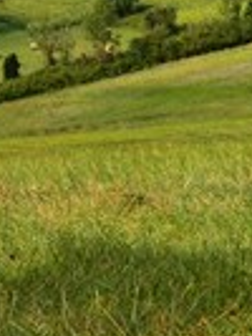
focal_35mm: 162
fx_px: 1570
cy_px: 57
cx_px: 312
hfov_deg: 9.1
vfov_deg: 12.1
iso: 100
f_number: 11
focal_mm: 30
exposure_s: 1/125
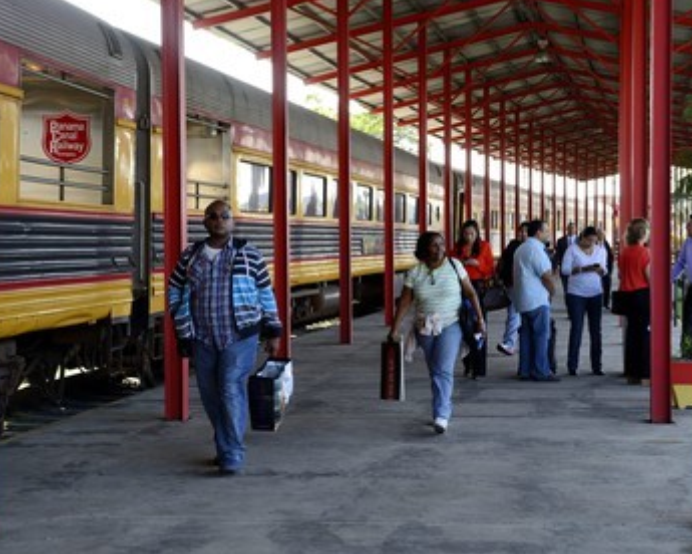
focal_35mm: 64
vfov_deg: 23.8
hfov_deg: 29.5
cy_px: 275
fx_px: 1311
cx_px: 401
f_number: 5
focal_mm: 56
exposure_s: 1/100
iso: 200
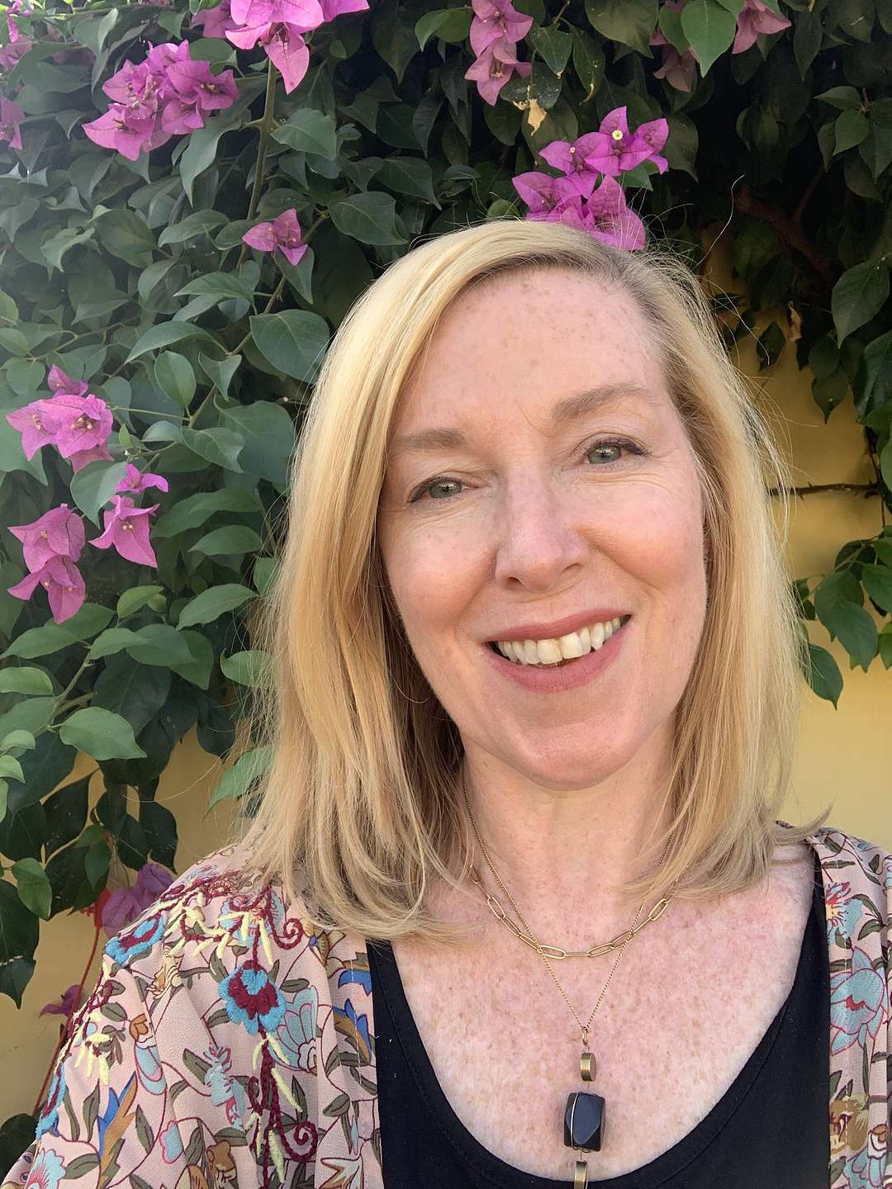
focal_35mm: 32
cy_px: 594
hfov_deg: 44.2
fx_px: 1099
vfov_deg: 56.8
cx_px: 446
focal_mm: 2.87
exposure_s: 1/169
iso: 16
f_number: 2.2
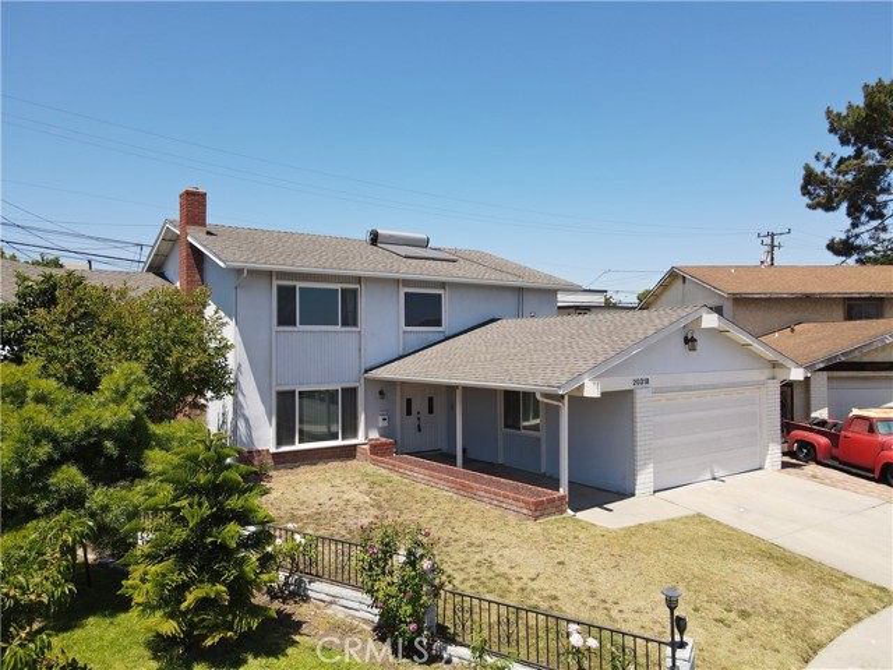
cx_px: 446
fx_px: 619
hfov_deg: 71.6
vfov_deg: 56.8
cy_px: 335
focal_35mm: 24
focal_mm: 4.5
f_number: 2.8
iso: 100
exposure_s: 1/500
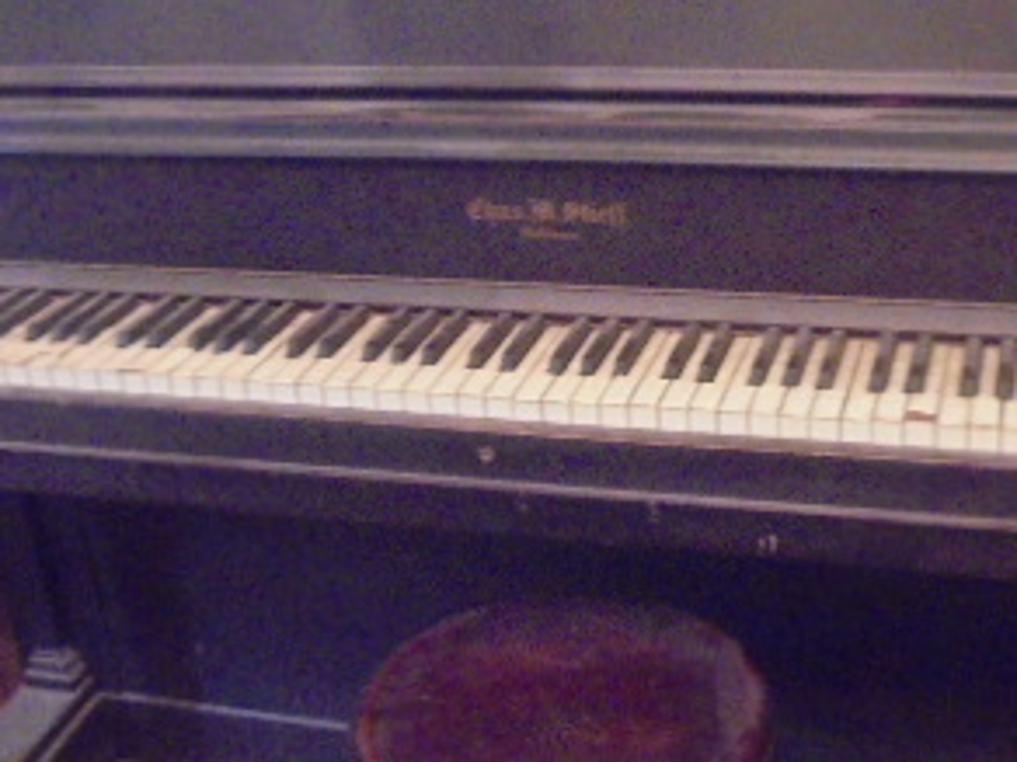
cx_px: 585
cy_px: 299
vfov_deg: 25.6
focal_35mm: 57
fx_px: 1675
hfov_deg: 33.7
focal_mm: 4.6
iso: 800
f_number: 3.5
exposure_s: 1/8
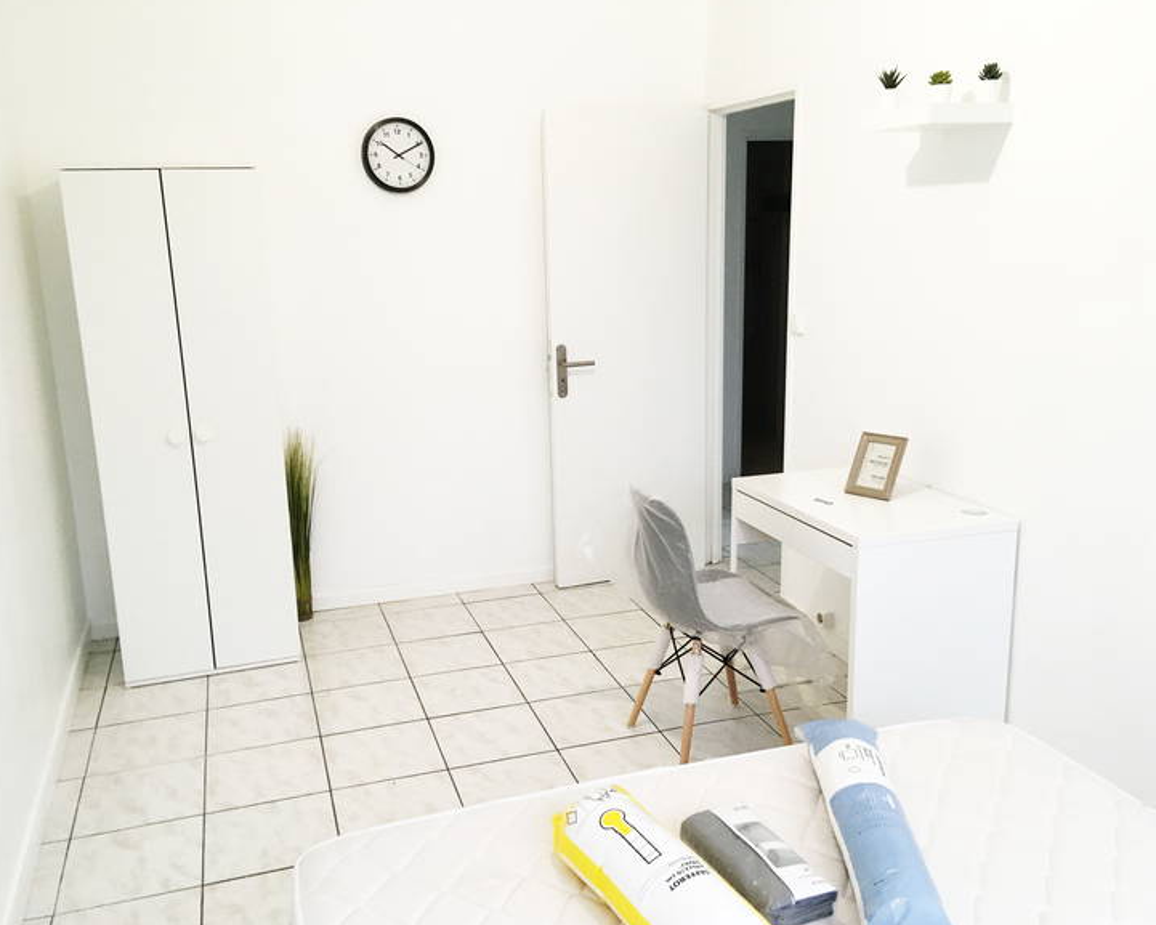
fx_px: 1061
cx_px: 571
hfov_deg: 57.2
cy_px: 468
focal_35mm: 31
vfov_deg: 47.1
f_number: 2.2
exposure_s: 1/33
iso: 64
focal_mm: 4.15
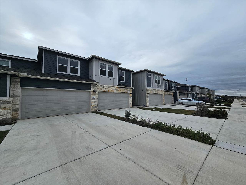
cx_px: 123
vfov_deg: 89.9
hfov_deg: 106.2
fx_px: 92
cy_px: 92
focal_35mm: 13
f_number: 2.2
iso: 50
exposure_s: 1/2423
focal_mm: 2.2
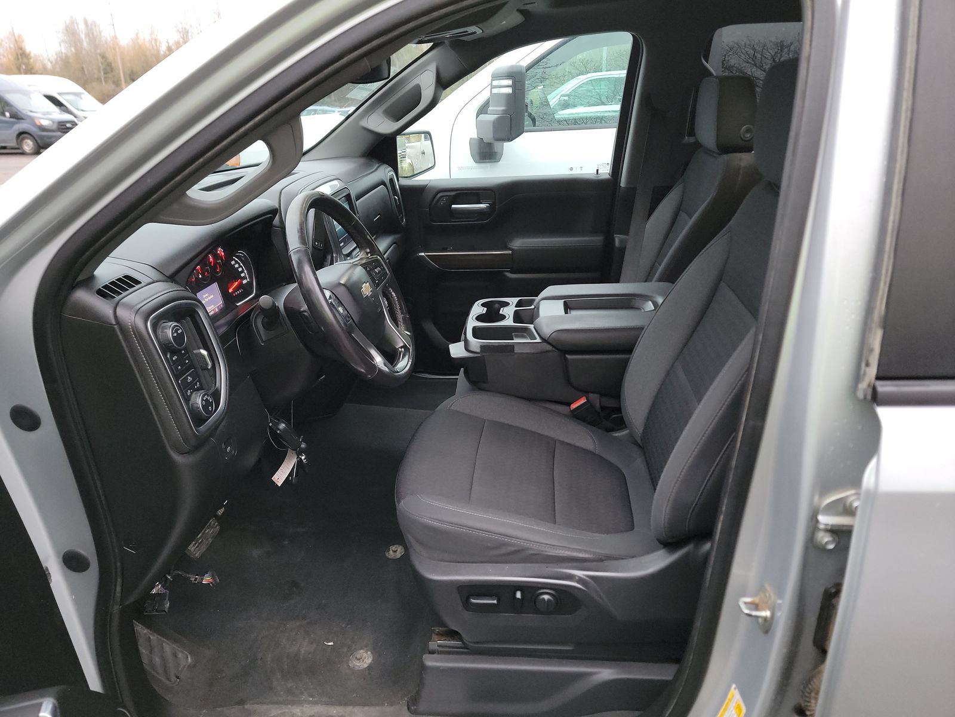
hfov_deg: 71.6
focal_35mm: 24
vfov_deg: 56.8
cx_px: 478
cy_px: 358
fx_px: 662
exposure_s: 1/59
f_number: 1.8
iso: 753
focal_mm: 6.7
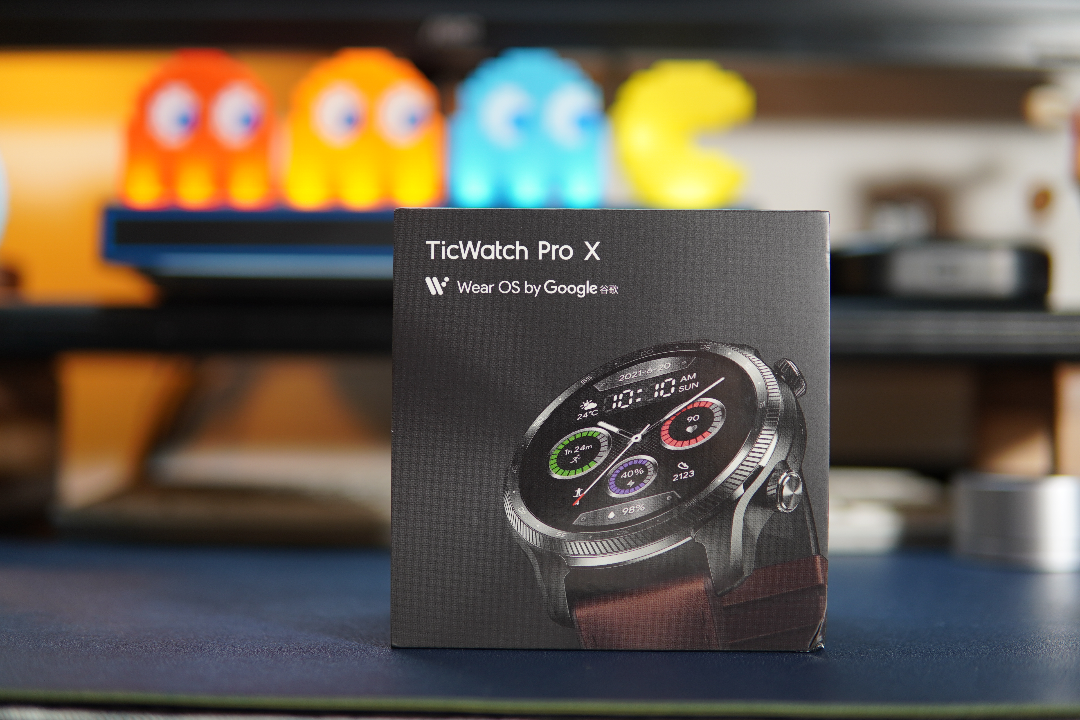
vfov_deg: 29.9
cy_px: 360
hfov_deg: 43.6
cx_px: 540
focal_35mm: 45
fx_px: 1350
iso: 100
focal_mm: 30
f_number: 1.6
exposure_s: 1/50
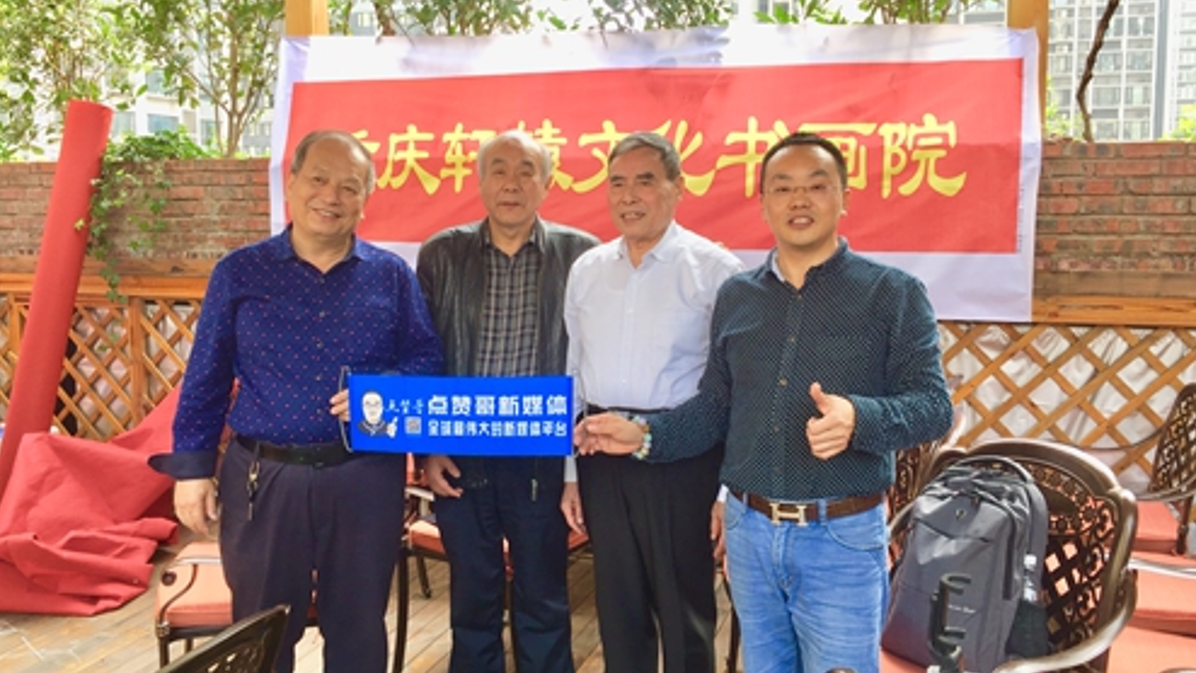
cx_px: 600
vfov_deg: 36.7
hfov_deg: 61.0
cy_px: 306
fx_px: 1015
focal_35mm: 32
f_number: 2.2
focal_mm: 4.15
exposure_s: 1/101
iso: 32
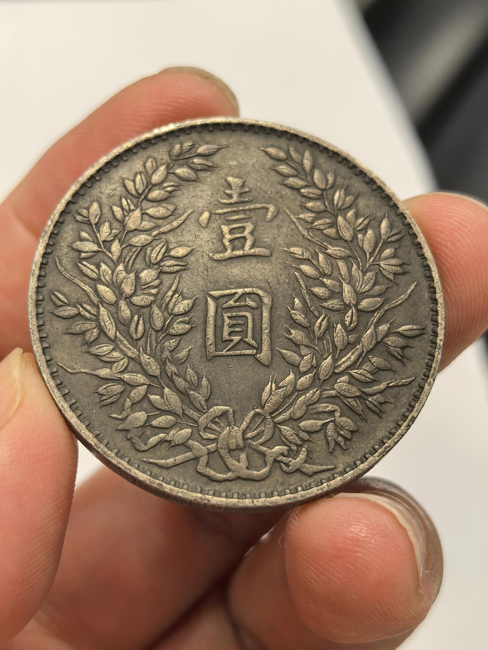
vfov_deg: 35.5
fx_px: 1015
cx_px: 244
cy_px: 325
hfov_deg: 27.0
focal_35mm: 54
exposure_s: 1/100
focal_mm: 6.98
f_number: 2
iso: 250
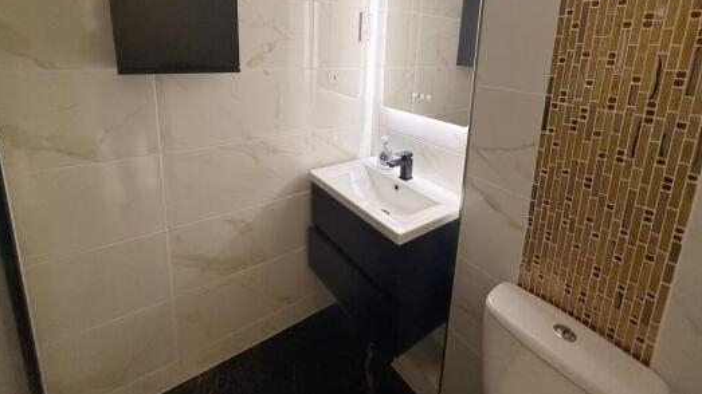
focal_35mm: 17
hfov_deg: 95.9
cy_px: 107
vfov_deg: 60.9
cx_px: 364
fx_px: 316
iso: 320
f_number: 2.2
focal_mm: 2.22
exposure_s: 1/100
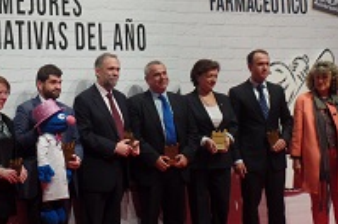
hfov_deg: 15.3
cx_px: 88
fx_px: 1256
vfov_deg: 10.2
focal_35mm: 134
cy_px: 102
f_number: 3.6
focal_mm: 11.4
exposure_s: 1/45
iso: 160
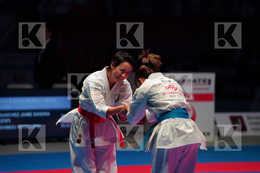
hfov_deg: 10.3
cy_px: 86
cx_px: 130
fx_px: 1444
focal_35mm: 200
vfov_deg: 6.9
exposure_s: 1/500
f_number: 2.8
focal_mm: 200
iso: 640
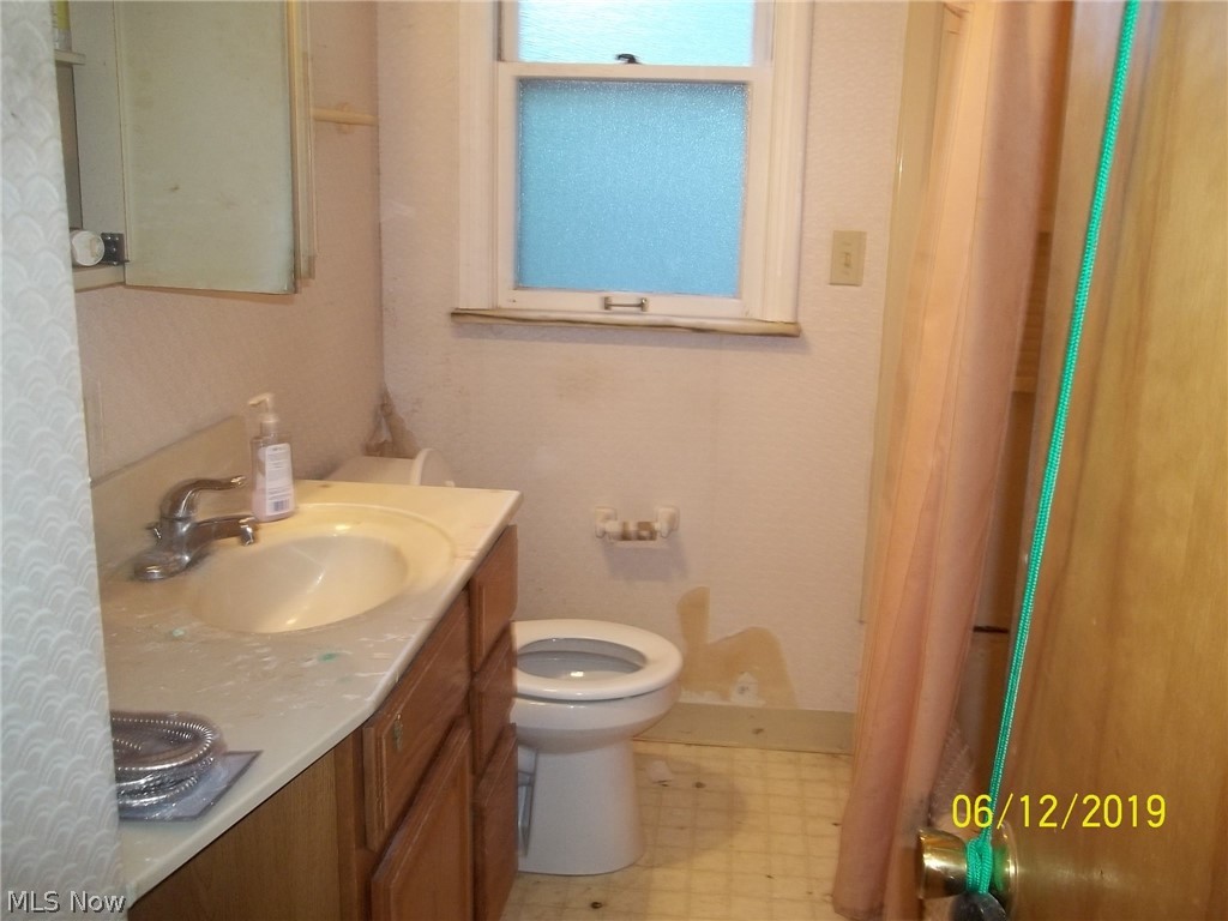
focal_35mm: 32
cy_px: 460
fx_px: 1135
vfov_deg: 44.2
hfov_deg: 56.8
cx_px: 614
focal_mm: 5.7
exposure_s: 1/30
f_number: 2.9
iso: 160
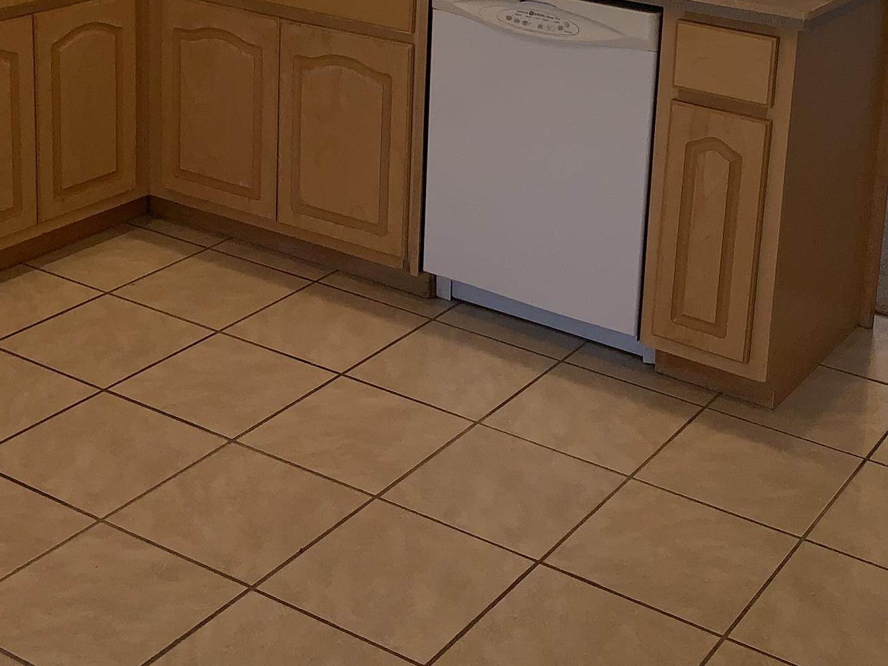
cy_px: 35
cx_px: 520
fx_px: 1514
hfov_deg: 32.6
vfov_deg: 24.0
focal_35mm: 59
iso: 25
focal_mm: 4.25
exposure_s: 1/197
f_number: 1.8
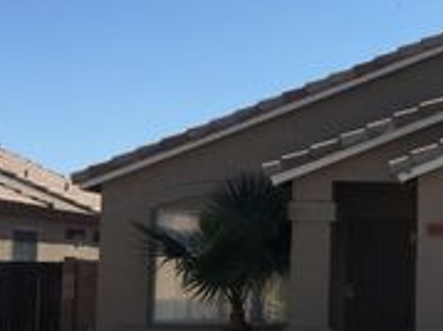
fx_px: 1036
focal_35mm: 81
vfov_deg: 18.2
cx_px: 485
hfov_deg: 22.8
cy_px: 209
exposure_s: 1/2326
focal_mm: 4.15
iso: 32
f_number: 2.2
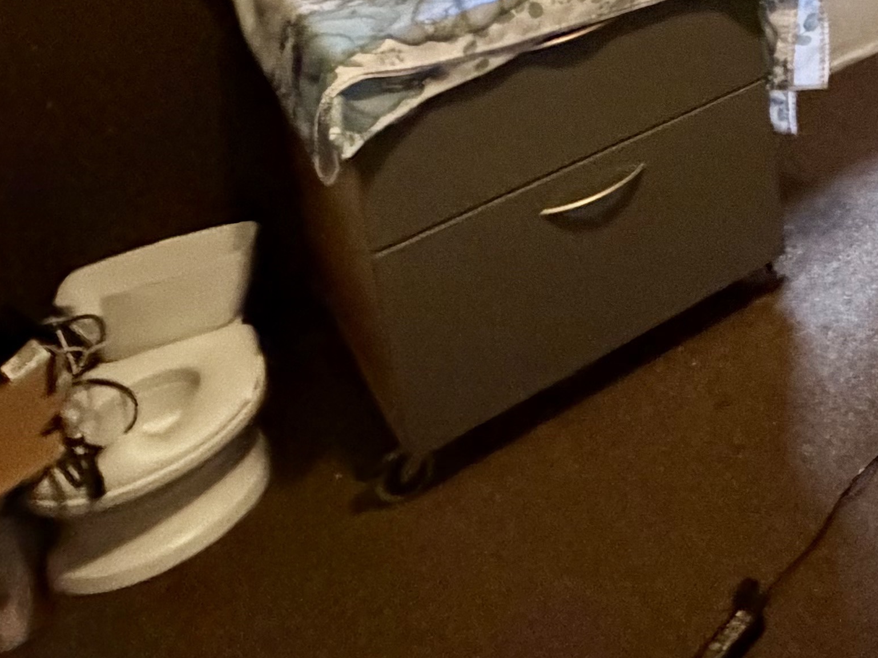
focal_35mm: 52
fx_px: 1319
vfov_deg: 21.4
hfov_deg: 26.5
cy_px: -433
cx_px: 1318
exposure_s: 1/60
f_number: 2.2
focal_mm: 2.22
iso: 1000
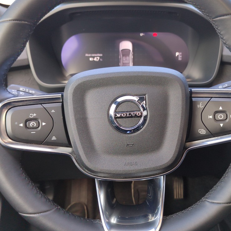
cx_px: 138
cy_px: 115
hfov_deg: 47.0
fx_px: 264
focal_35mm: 35
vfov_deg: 47.2
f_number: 1.9
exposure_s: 1/100
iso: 600
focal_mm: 5.52
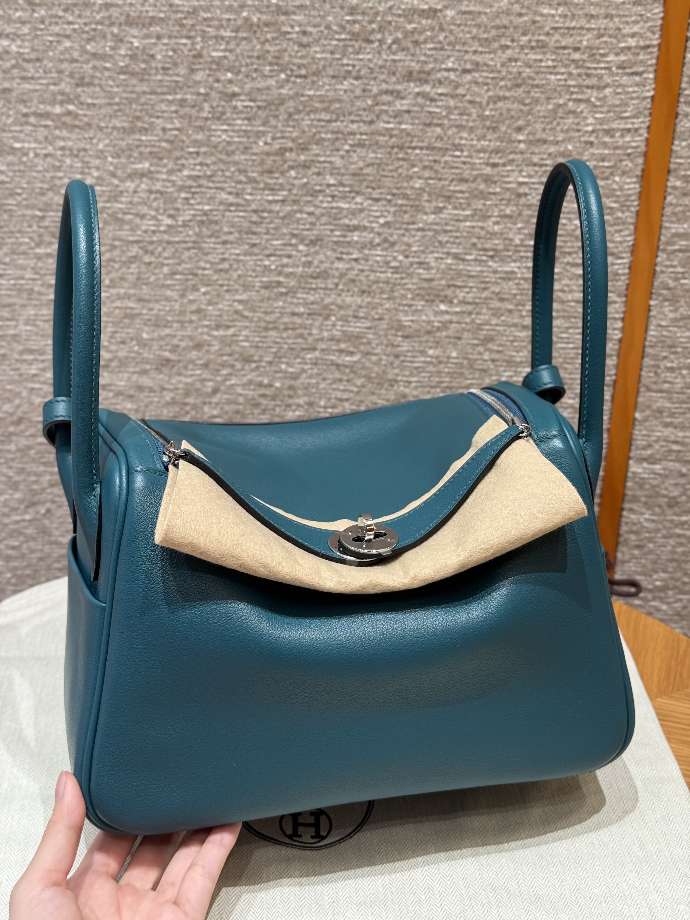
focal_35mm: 48
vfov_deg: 39.7
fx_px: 1276
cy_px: 460
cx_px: 345
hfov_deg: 30.3
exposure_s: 1/50
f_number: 1.78
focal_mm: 6.76
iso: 64
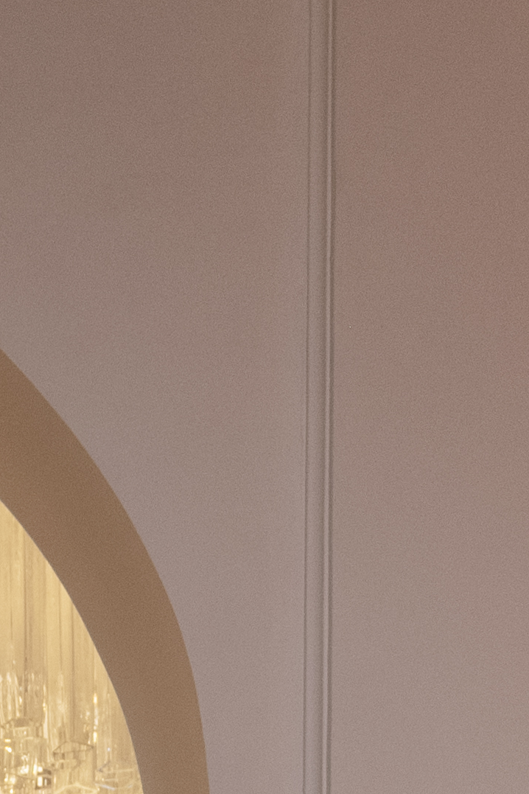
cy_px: 1965
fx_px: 4055
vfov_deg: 9.7
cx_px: -558
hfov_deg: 7.2
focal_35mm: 184
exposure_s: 1/6
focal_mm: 24
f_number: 8
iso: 320
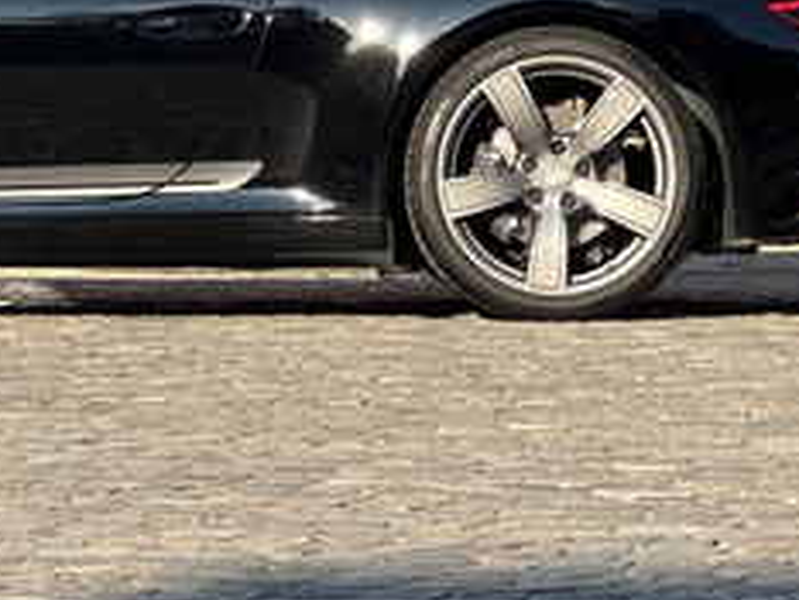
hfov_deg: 7.8
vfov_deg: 5.9
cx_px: 27
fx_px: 5866
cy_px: 154
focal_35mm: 254
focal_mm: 9
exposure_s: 1/266
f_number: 2.8
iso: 25
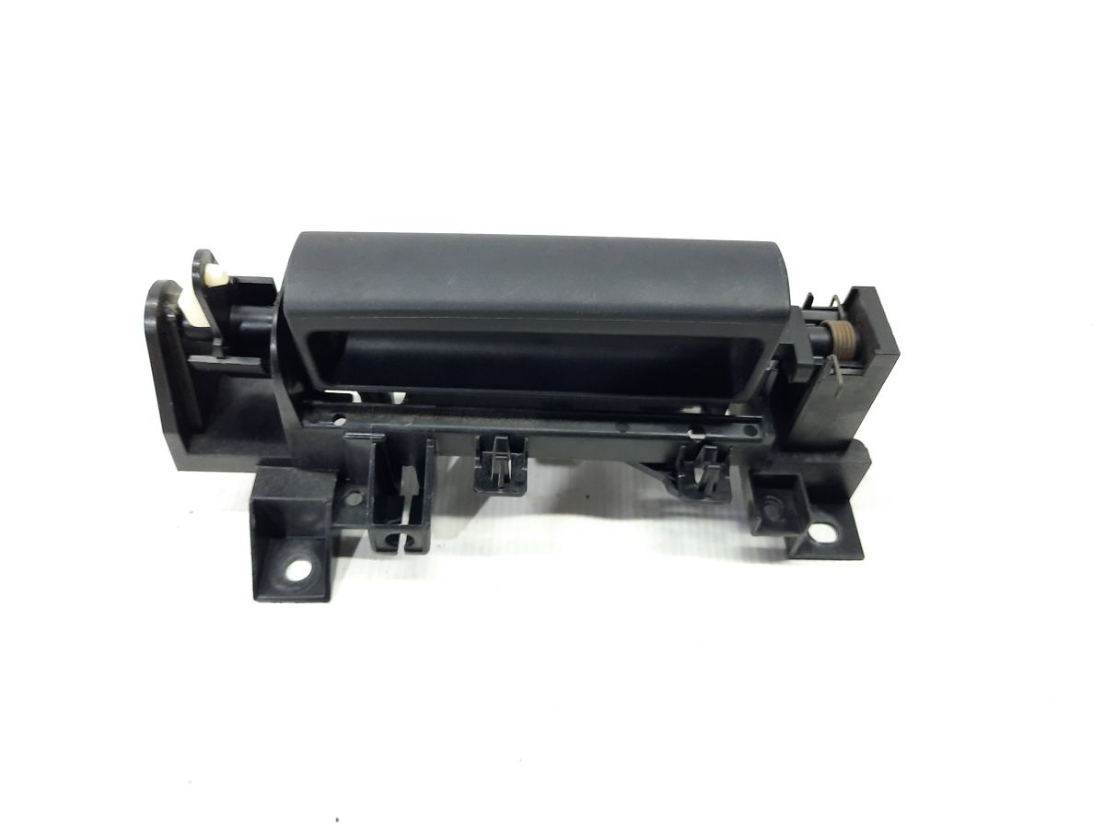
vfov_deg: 54.9
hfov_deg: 69.4
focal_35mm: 25
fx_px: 798
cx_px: 552
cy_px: 414
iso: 160
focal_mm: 4.6
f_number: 2
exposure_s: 1/50
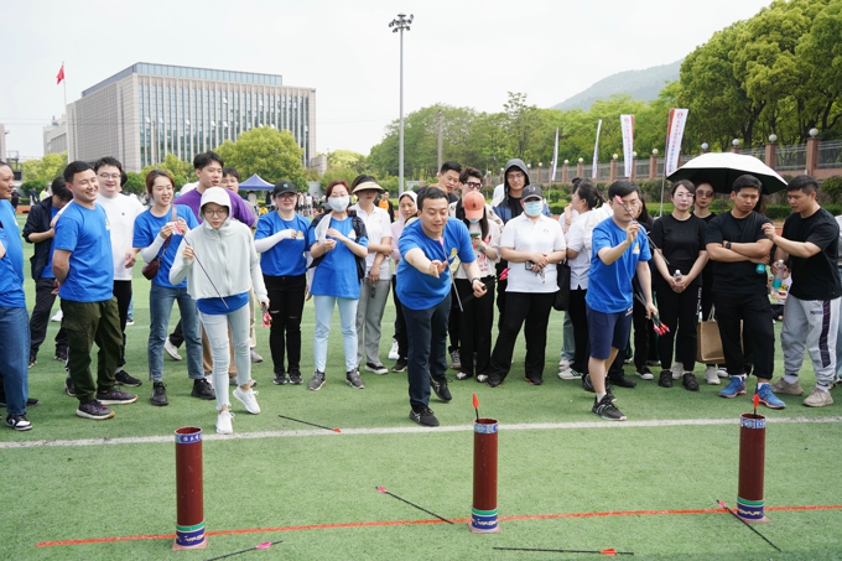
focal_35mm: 35
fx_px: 818
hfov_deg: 54.4
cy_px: 280
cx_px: 421
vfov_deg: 37.8
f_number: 5.6
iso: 100
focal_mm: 35
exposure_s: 1/250
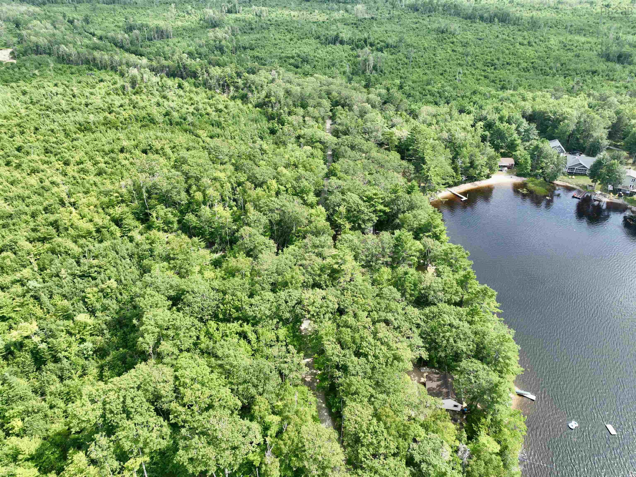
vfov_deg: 56.8
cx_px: 318
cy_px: 238
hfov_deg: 71.6
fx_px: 441
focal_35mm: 24
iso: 100
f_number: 2.8
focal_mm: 12.29
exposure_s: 1/640
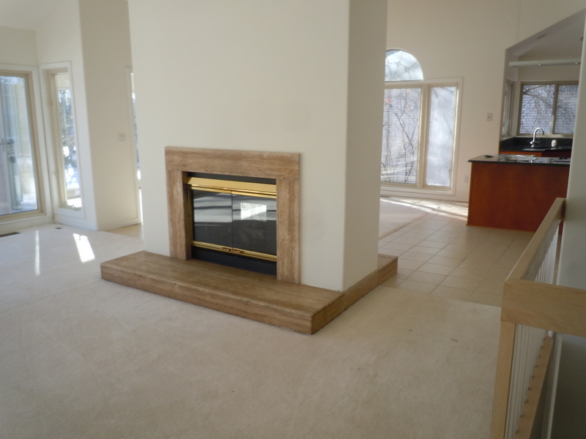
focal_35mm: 28
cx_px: 293
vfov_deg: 49.7
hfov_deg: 63.4
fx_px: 474
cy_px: 220
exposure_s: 1/100
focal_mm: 5
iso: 100
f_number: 3.7
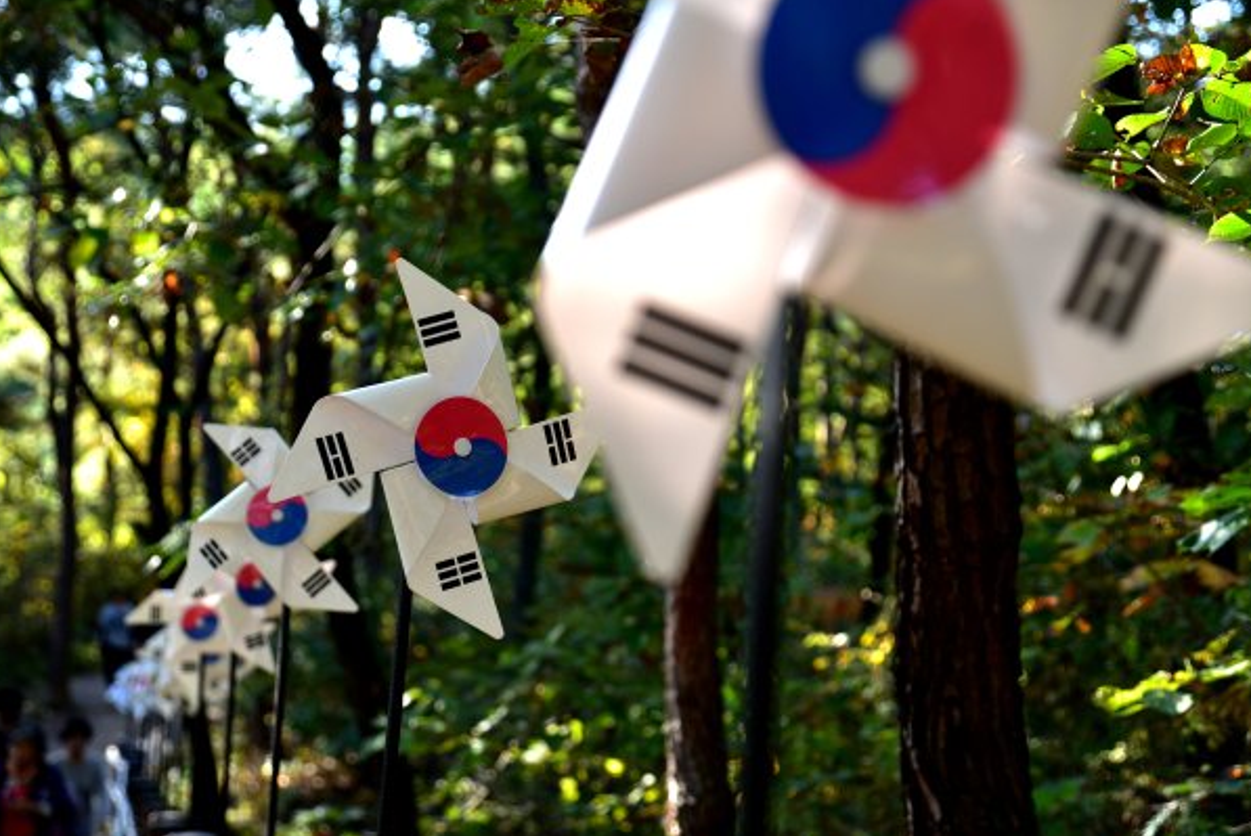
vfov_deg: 16.3
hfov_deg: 24.2
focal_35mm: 84
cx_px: 616
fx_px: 2921
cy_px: 422
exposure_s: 1/100
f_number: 5
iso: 280
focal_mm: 82
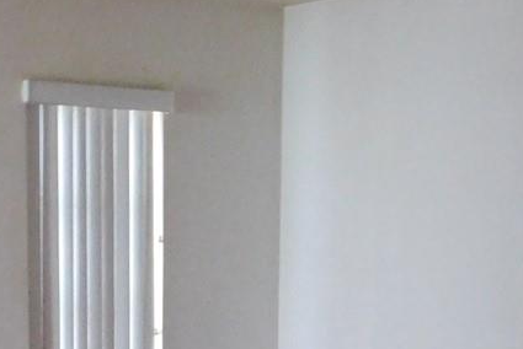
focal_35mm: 90
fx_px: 1308
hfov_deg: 22.6
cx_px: 240
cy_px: 455
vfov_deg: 14.6
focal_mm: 4
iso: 800
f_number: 3
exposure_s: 1/6
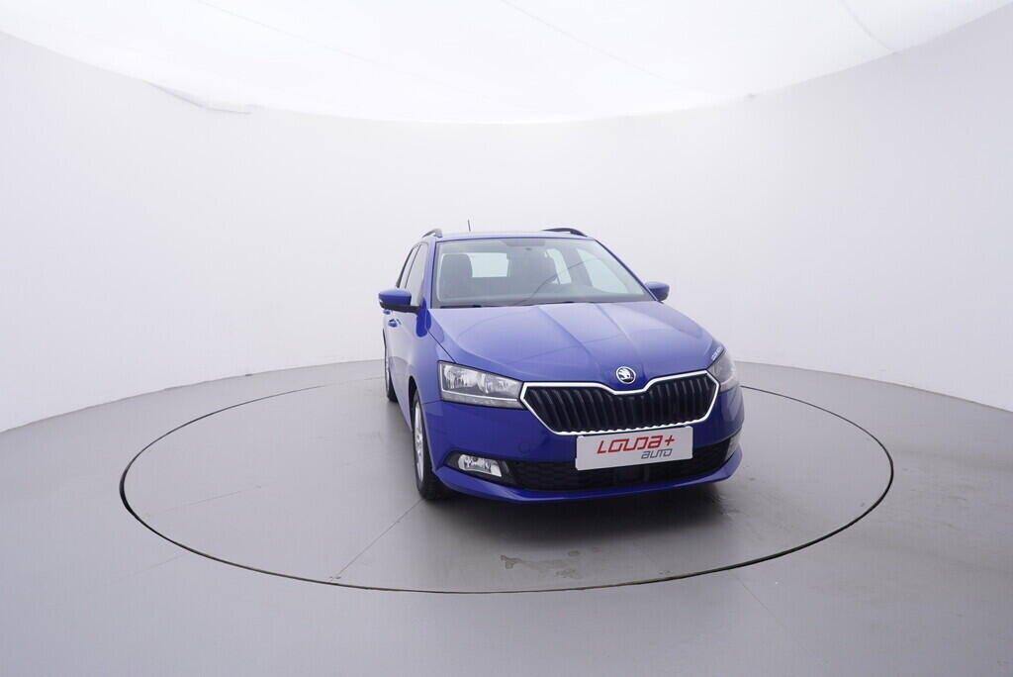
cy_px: 338
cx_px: 506
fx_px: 633
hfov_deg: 77.3
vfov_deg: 56.2
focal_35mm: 22
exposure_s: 1/80
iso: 200
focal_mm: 15
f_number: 5
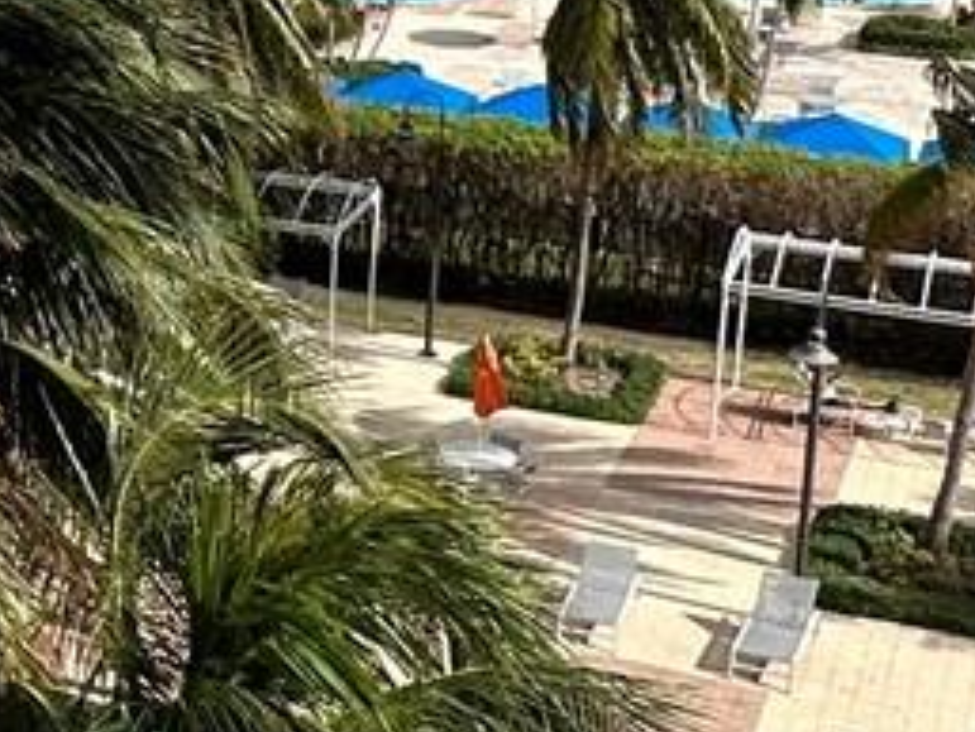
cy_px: 106
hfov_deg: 20.0
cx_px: -406
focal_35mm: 87
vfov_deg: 16.8
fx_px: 2452
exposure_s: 1/1770
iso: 50
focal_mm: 2.22
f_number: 2.2
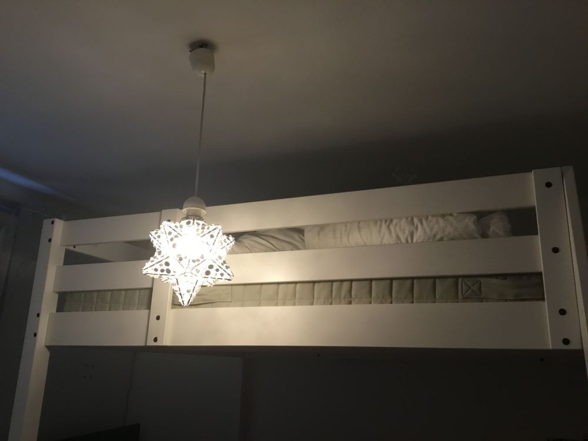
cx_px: 294
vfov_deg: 45.4
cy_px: 220
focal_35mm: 31
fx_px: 527
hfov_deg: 58.4
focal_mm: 3.3
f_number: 2.4
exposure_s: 1/33
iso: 125
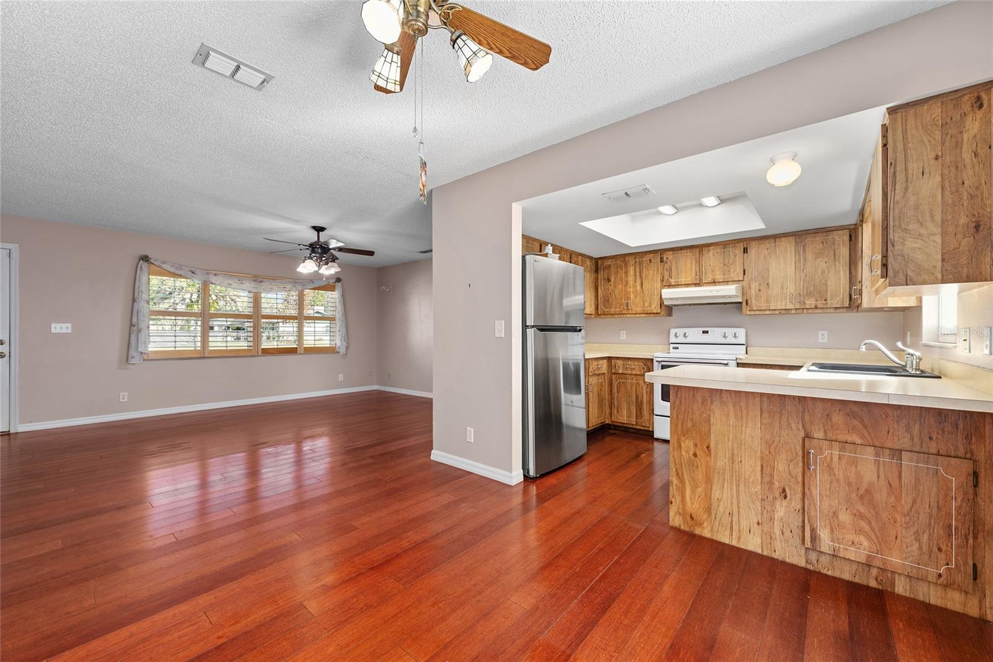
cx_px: 496
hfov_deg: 104.3
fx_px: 386
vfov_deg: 81.2
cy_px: 331
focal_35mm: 14
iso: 400
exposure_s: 1/5
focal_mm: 14
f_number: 7.1
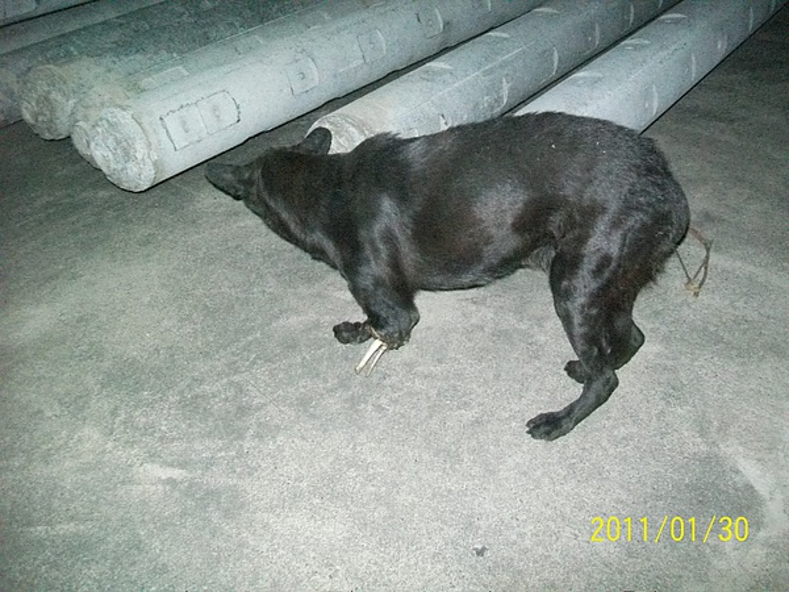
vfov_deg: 41.8
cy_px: 296
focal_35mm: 34
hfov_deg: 54.0
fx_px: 775
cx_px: 394
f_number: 2.7
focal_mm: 6.1
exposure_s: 1/60
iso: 800
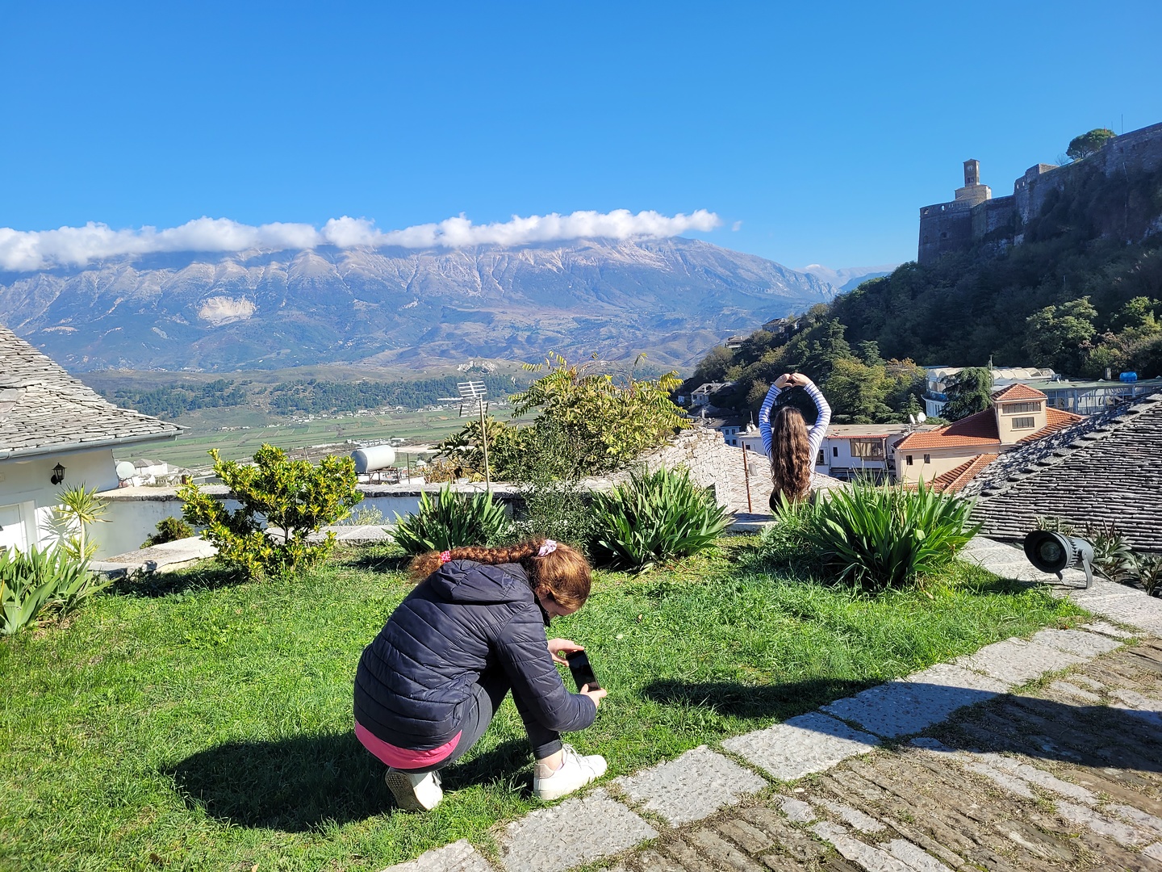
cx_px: 581
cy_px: 436
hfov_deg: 67.3
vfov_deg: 53.1
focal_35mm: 26
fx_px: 873
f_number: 1.8
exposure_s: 1/1799
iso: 40
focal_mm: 5.4
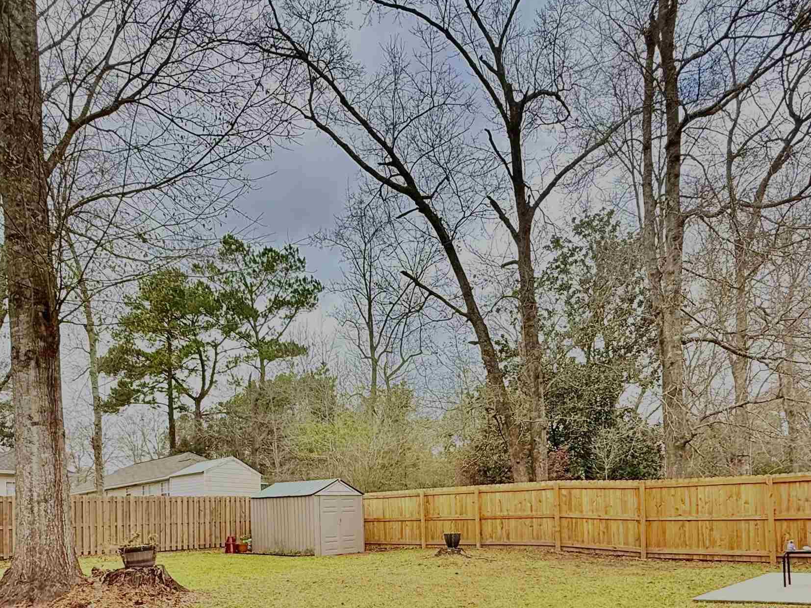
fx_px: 609
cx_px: 377
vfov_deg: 49.0
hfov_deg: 67.2
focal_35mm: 26
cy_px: 514
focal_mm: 2.22
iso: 64
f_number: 2.2
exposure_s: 1/631
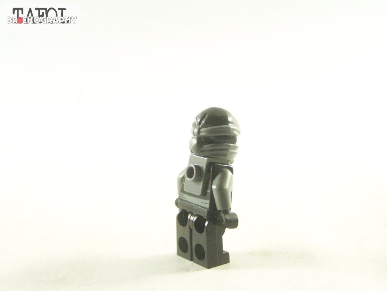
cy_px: 146
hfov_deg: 29.0
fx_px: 749
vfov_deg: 21.9
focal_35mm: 67
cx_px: 194
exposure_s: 1/60
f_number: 3.2
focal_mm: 11.1
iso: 400
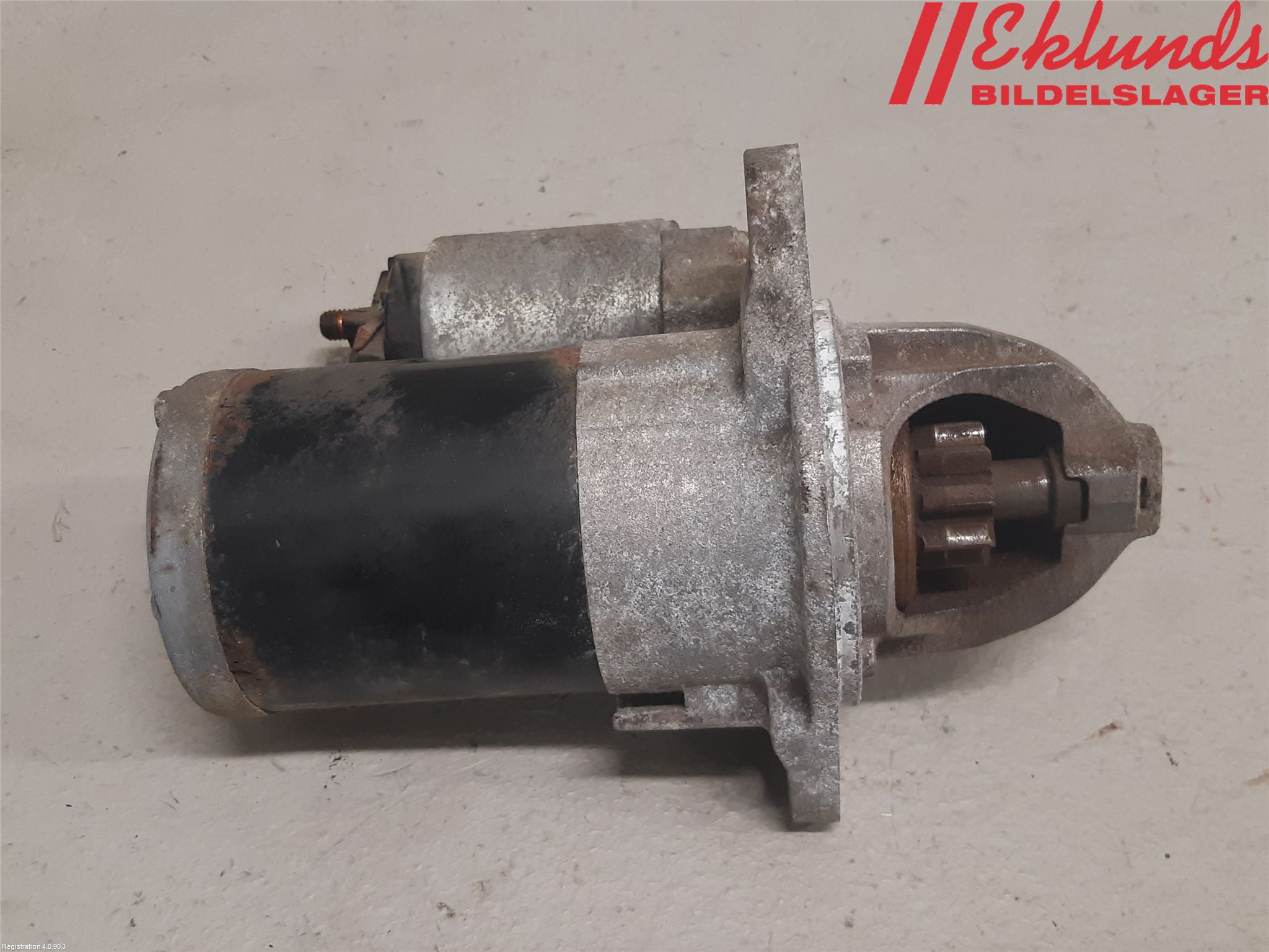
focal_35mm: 26
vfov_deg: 53.1
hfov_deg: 67.3
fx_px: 953
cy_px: 476
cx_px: 634
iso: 125
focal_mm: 3.93
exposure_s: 1/50
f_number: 1.7
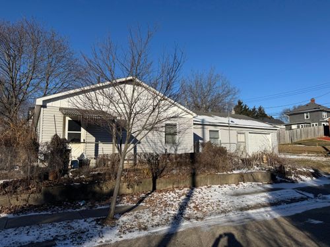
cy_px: 124
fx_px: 229
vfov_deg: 56.8
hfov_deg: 71.6
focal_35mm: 24
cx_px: 165
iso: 80
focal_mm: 6.76
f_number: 1.78
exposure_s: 1/7092
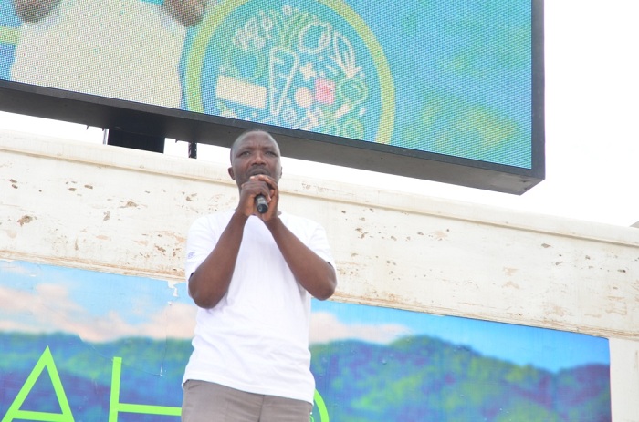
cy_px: 211
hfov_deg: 28.1
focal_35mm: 72
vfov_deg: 18.8
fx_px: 1275
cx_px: 320
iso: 500
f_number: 7.1
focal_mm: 48
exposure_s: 1/250
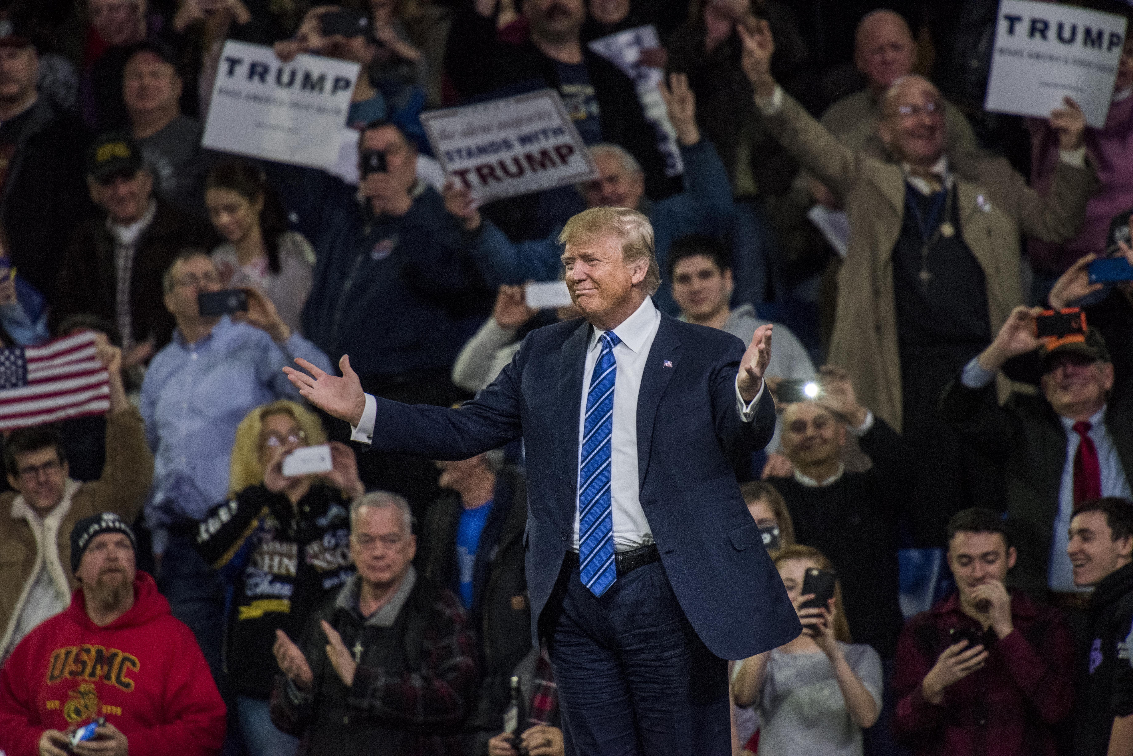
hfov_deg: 6.1
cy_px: 378
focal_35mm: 340
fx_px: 10703
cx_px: 566
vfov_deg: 4.0
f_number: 4.8
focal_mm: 340
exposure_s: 1/250
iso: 5000
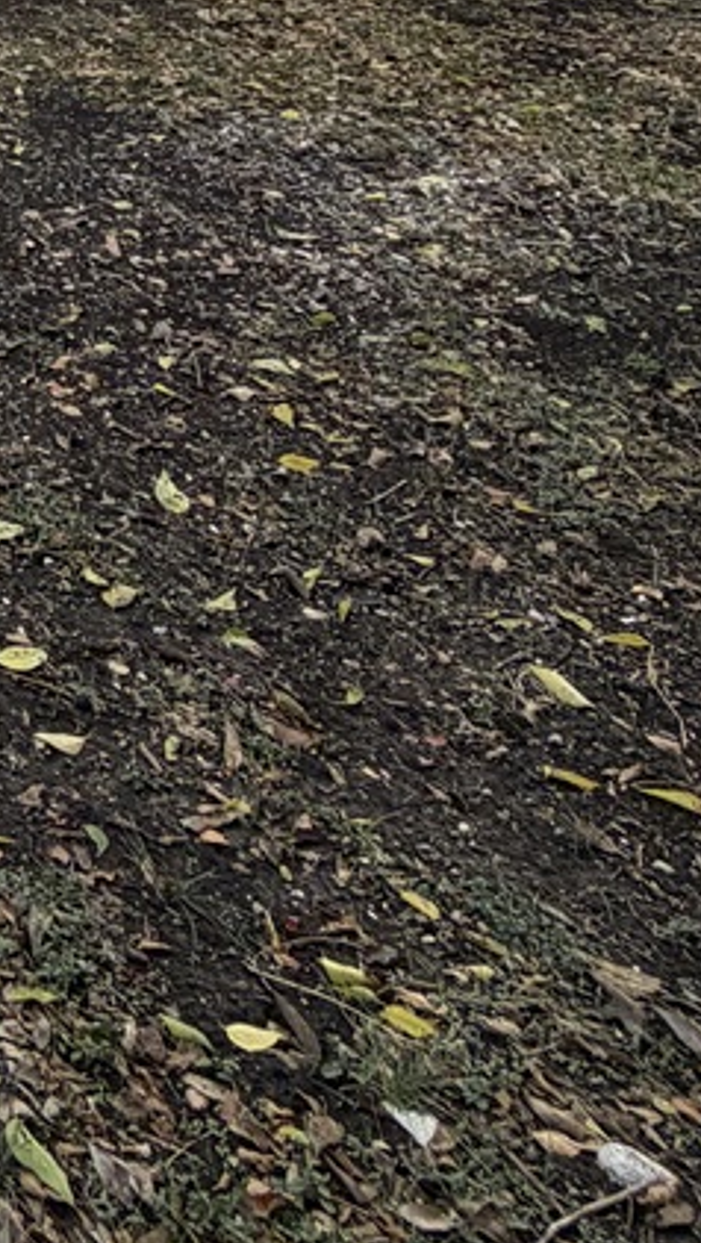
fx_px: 1715
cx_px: -745
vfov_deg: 30.6
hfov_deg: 16.7
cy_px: -401
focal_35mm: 52
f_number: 2.2
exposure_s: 1/613
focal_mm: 2.22
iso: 40
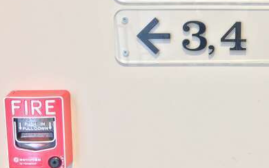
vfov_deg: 20.6
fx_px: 462
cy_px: 53
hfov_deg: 31.3
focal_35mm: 63
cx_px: 230
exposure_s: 1/30
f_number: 2.2
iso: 80
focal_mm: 4.15
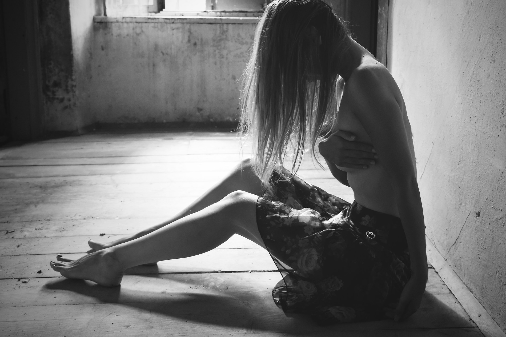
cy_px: 131
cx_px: 276
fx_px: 604
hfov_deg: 45.4
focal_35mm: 43
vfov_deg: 31.1
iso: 2500
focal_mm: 34
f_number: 5
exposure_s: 1/80
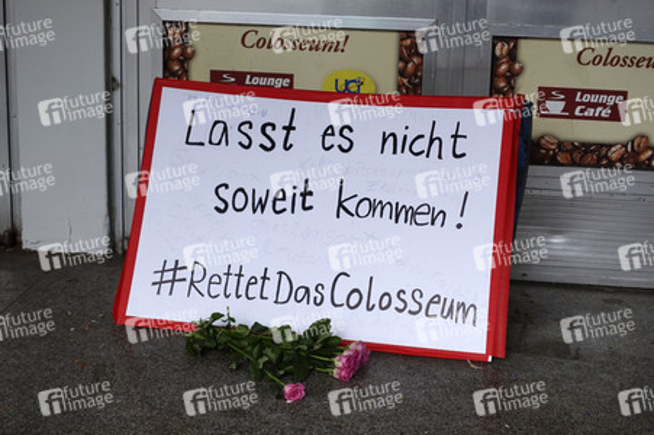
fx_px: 1271
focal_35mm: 70
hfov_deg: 28.9
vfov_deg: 19.4
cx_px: 327
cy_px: 218
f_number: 2.8
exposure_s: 1/80
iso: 160
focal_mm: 25.7
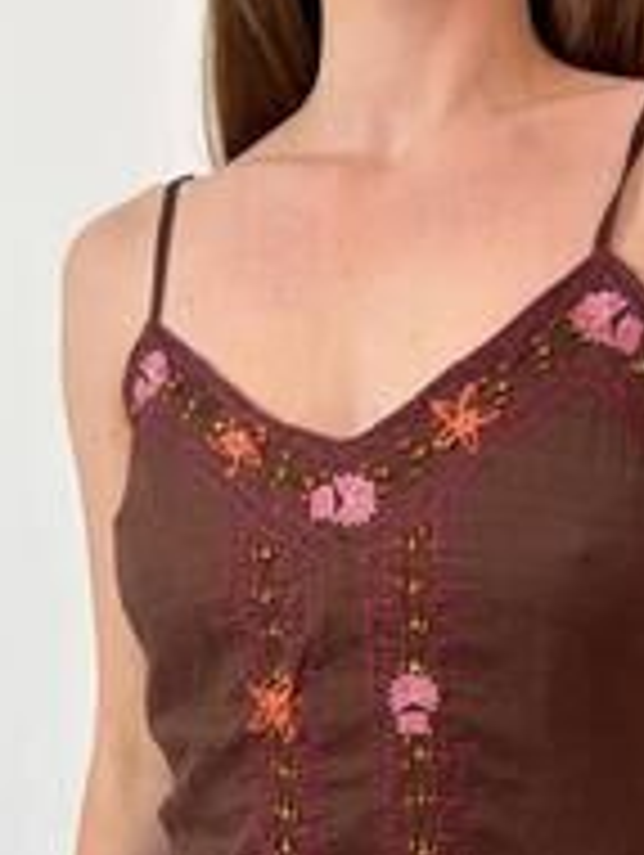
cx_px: 405
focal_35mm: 52
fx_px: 1287
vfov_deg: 34.3
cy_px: 806
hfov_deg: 28.0
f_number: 1.6
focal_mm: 5.96
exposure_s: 1/120
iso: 125
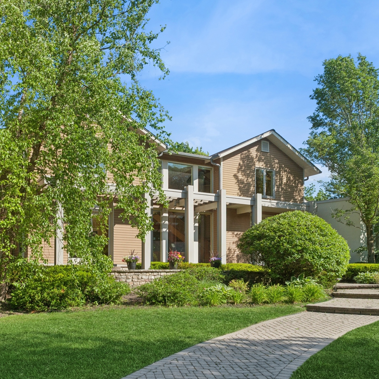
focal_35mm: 31
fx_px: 384
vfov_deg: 52.5
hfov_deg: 51.3
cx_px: 118
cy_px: 191
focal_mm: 24
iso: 200
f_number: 8
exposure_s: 1/640
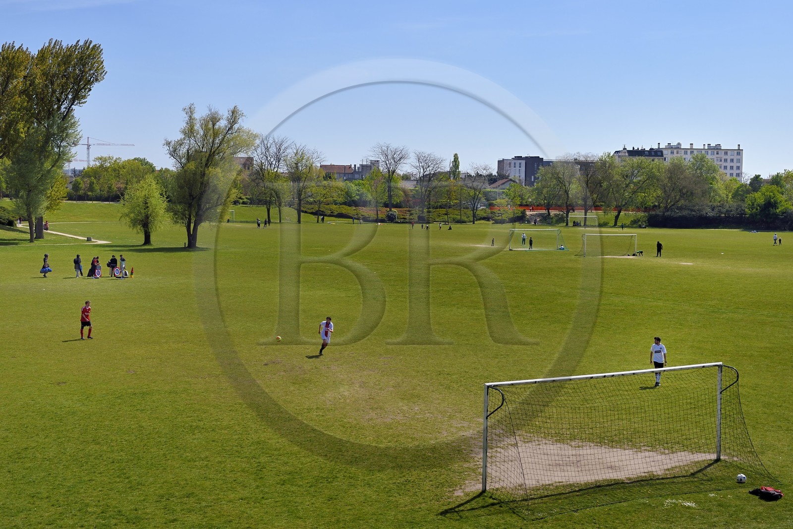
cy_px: 264
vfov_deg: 28.1
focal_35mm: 48
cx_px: 396
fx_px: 1057
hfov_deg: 41.1
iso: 200
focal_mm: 48
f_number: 7.1
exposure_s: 1/1000
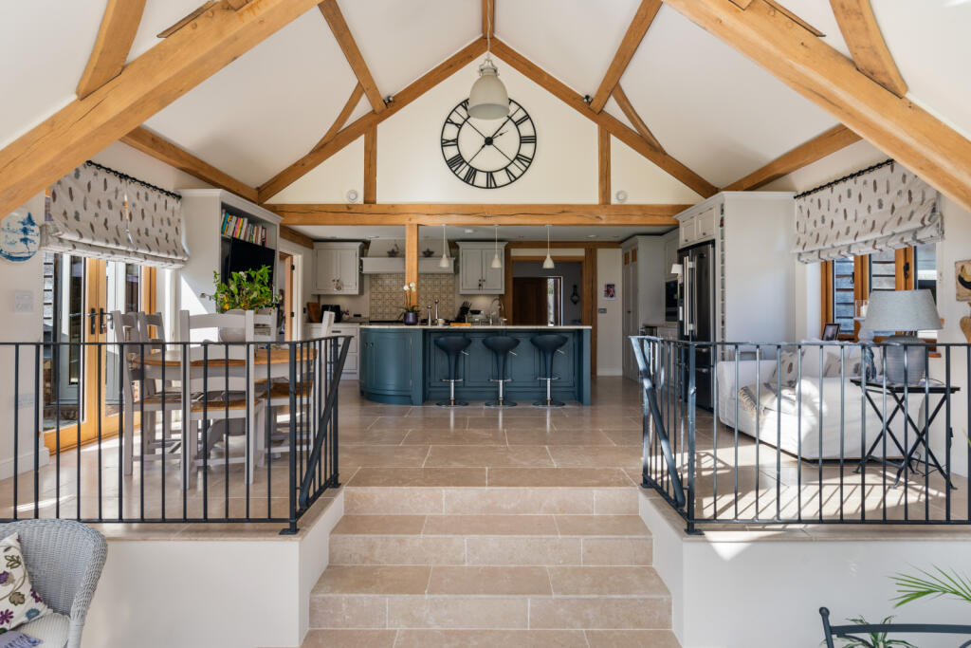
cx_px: 486
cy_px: 324
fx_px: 539
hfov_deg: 84.0
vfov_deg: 61.9
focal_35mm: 20
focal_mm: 20
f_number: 9
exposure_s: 1/6
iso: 160
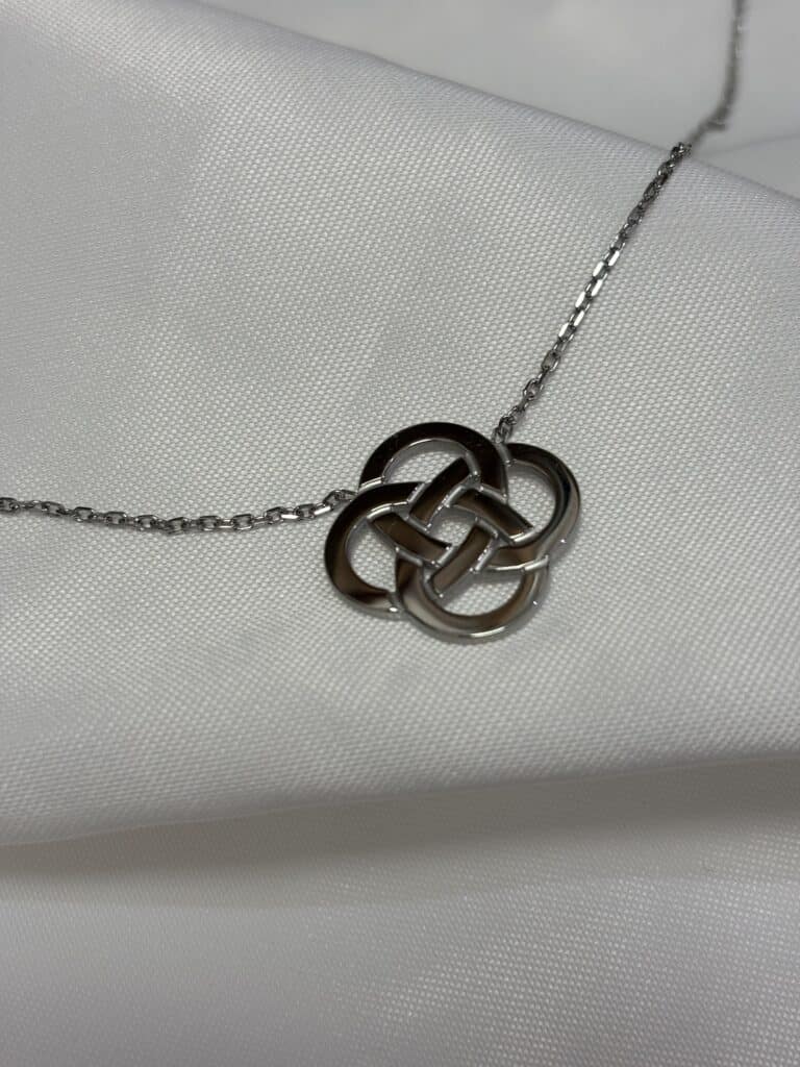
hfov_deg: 28.0
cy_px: 534
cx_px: 400
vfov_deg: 36.8
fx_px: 1602
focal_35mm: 52
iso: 25
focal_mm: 5.96
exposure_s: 1/50
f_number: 1.6
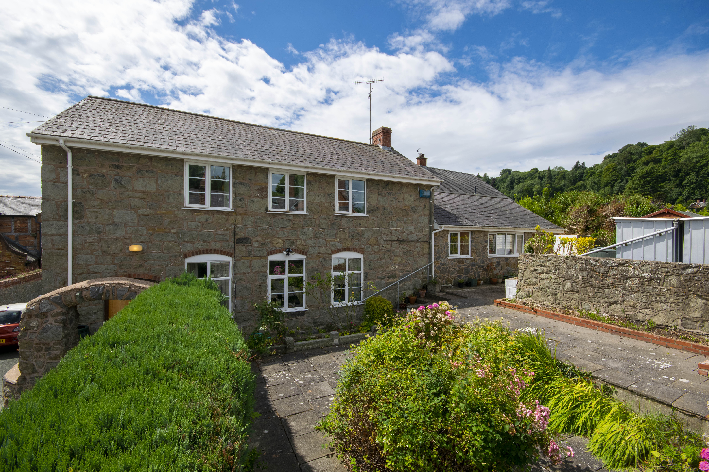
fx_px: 295
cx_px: 354
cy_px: 236
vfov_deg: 77.3
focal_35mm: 15
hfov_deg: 100.4
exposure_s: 1/400
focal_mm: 10
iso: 200
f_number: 10
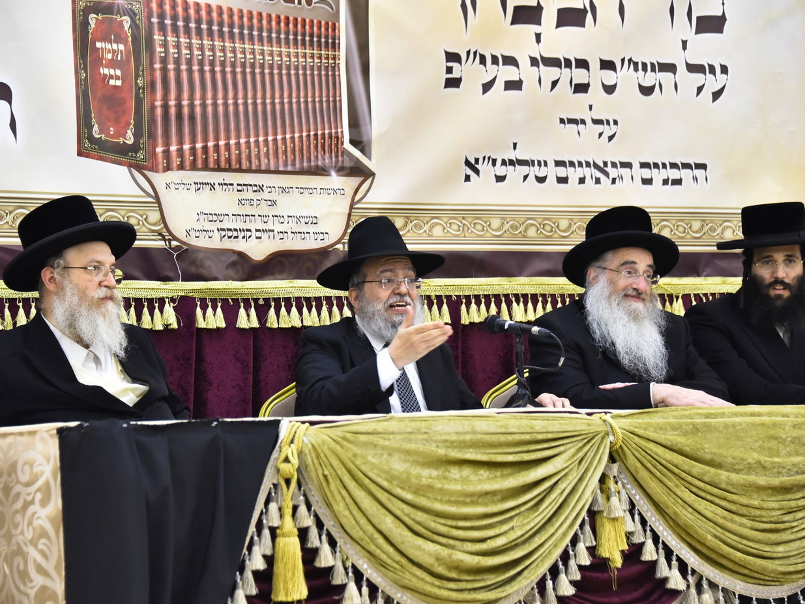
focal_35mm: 133
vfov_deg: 11.1
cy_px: 302
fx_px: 3093
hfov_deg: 14.8
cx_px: 385
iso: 2500
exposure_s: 1/100
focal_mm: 122
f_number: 5.6
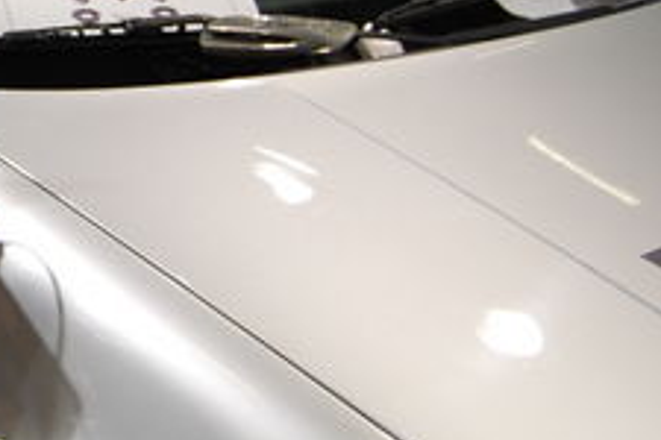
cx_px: -229
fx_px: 2350
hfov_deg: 15.2
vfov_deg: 10.6
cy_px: -70
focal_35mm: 128
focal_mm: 30
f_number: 5
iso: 400
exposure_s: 1/100
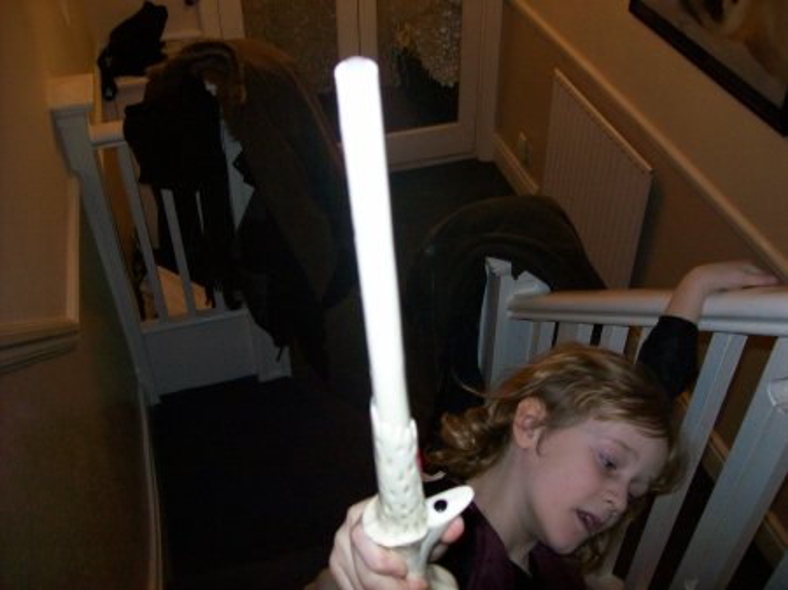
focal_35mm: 36
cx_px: 394
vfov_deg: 39.6
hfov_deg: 51.4
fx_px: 819
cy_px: 295
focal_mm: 6
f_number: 2.7
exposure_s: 1/64
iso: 200
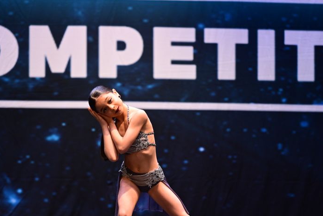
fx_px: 2647
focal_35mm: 295
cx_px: 148
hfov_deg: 7.0
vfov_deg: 4.7
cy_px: 151
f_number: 3.2
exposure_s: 1/800
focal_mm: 200
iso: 1600
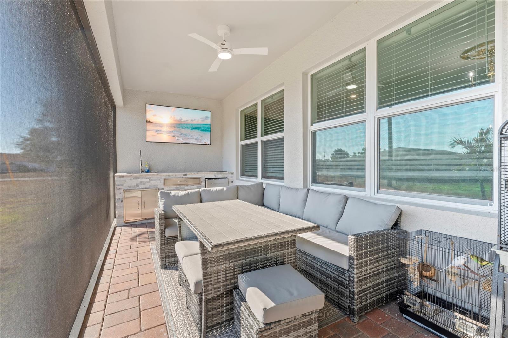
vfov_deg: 73.7
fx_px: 226
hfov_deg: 96.7
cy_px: 169
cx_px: 254
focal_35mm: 16
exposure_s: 1/3
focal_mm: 16
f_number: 8
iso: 100
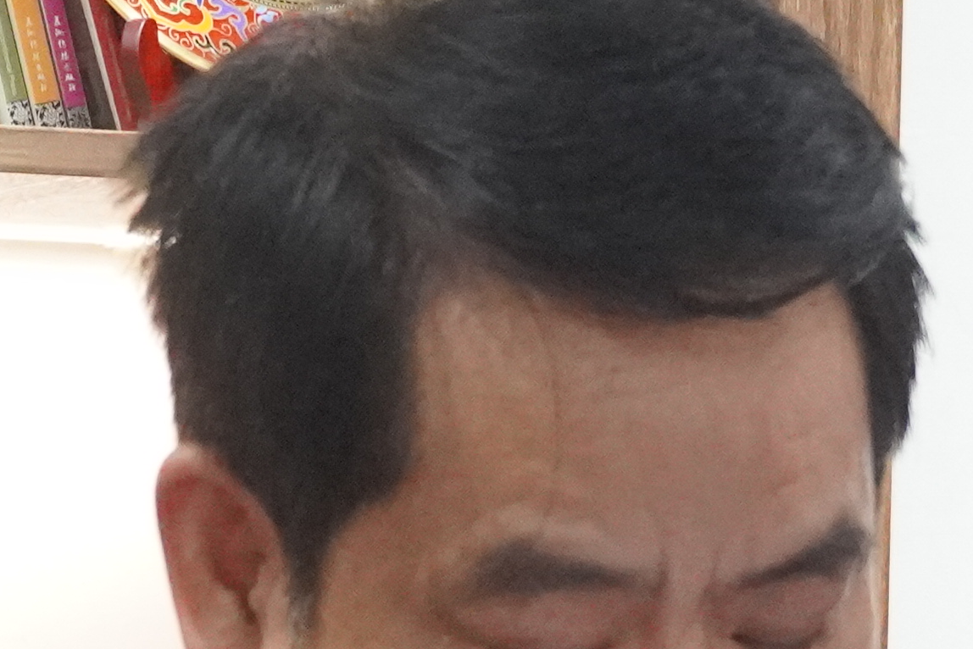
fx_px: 6991
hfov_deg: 8.0
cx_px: 448
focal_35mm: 259
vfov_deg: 5.3
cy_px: 993
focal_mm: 33
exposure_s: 1/160
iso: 4000
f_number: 4.5
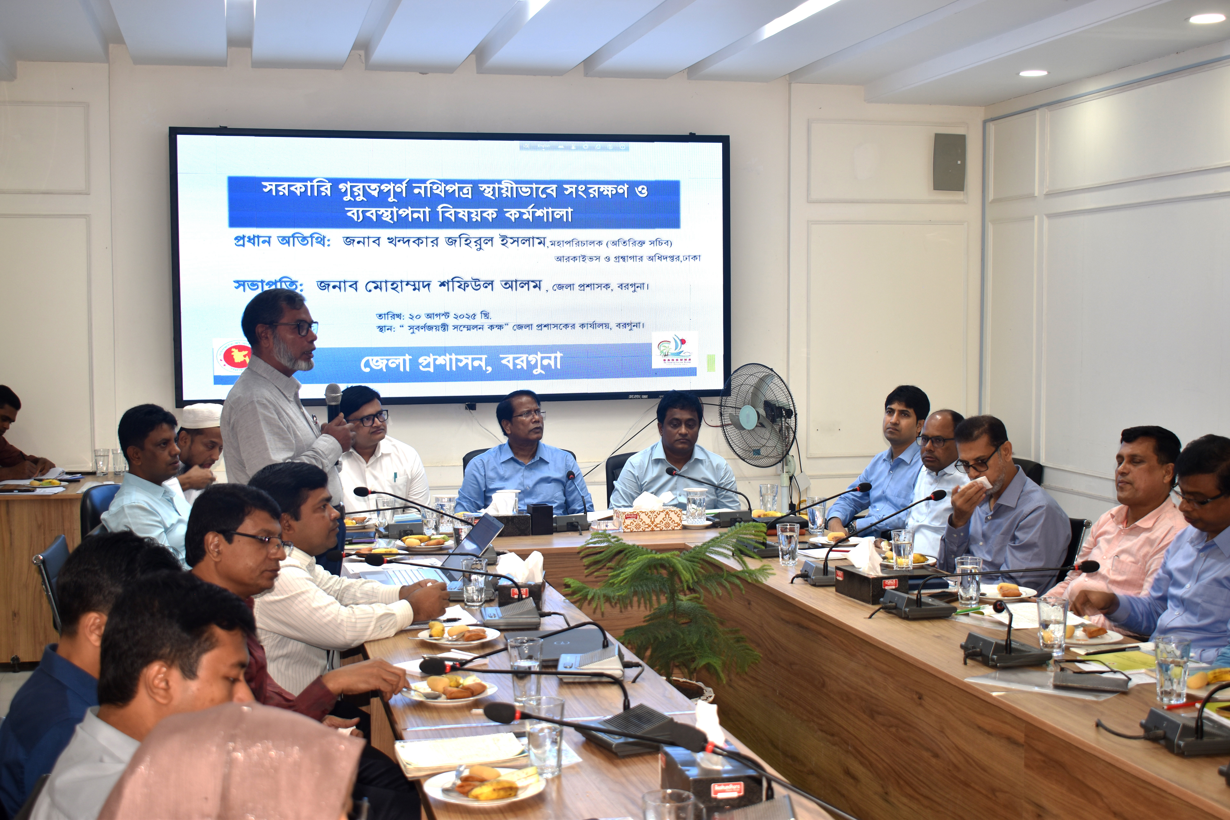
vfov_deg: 28.9
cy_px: 410
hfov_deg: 42.3
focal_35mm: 46
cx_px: 615
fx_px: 1589
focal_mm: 31
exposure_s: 1/25
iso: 100
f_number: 4.2
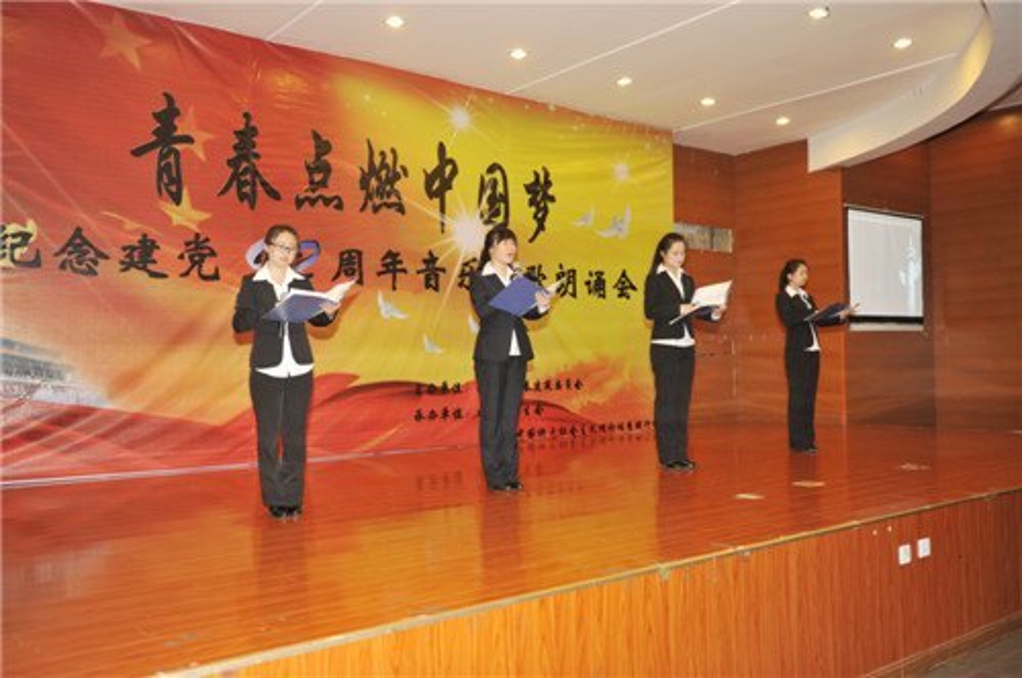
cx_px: 511
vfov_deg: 41.0
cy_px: 339
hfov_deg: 58.8
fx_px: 907
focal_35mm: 32
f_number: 2.8
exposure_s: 1/200
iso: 1000
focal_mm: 32
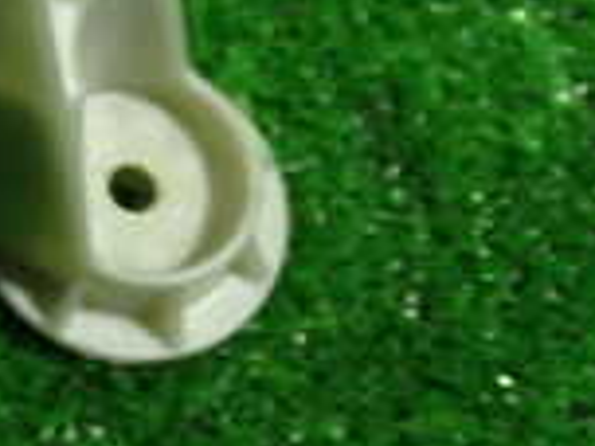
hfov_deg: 12.8
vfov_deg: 10.1
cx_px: -431
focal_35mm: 142
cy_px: -231
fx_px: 2441
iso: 250
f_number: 2.5
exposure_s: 1/40
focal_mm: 6.37
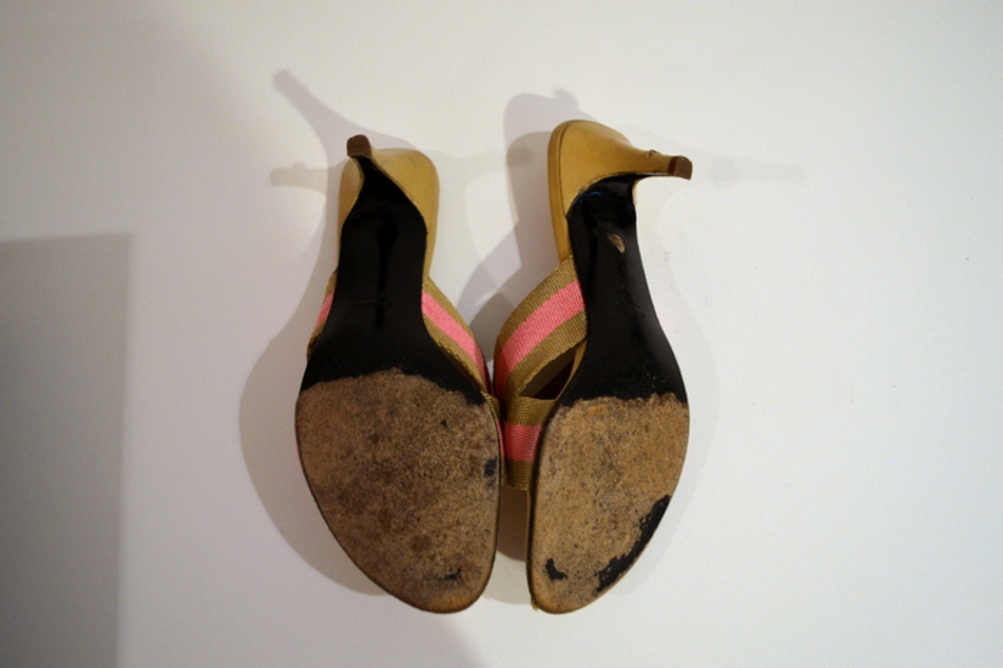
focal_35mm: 33
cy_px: 334
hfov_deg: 57.2
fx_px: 919
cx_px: 502
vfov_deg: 39.9
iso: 450
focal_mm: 22
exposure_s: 1/15
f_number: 4
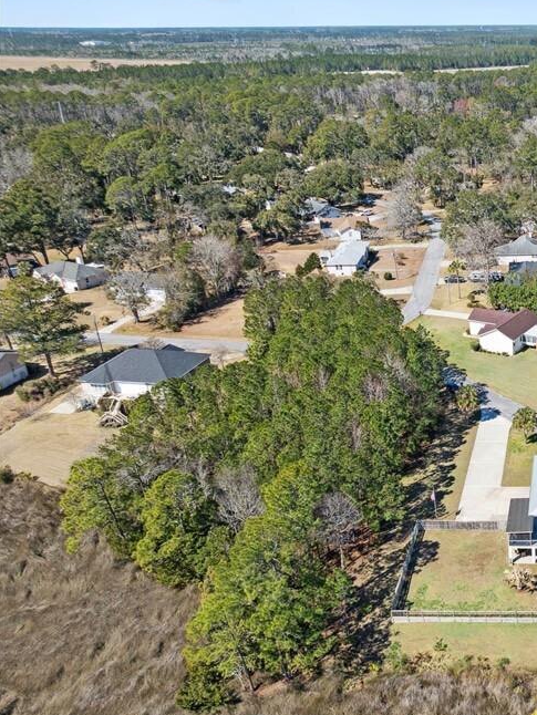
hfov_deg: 33.7
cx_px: 565
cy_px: 376
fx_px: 785
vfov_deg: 48.9
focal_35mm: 38
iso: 110
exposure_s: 1/400
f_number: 2.8
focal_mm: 12.29
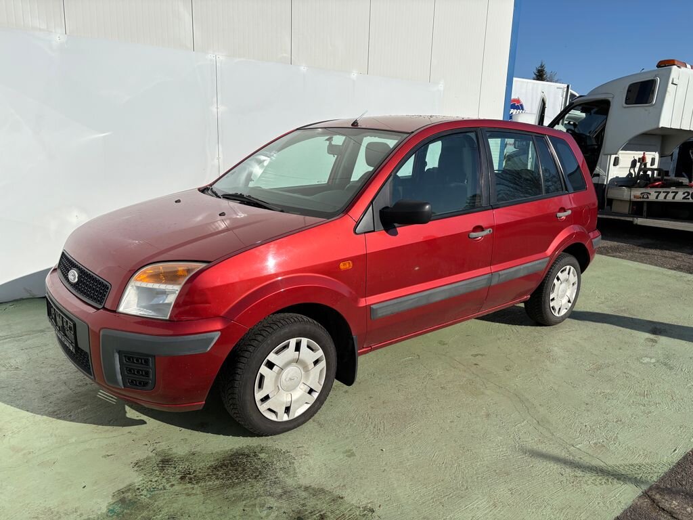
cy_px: 260
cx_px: 346
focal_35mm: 26
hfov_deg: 67.3
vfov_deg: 53.1
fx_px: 521
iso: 50
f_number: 1.6
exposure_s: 1/7813
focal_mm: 5.96
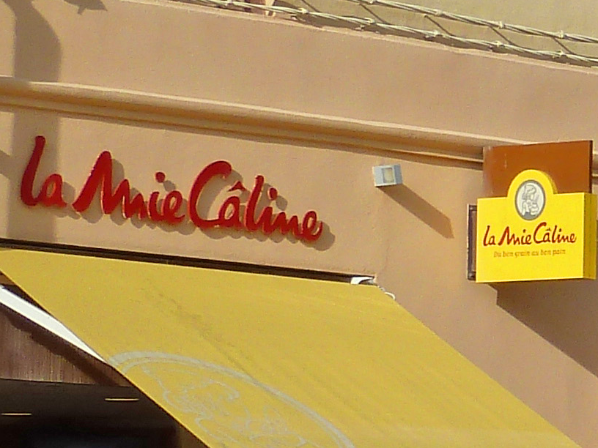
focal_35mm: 255
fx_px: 4405
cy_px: 431
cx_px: 1417
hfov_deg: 7.3
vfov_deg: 5.8
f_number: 3.8
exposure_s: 1/400
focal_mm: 8.5
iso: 80
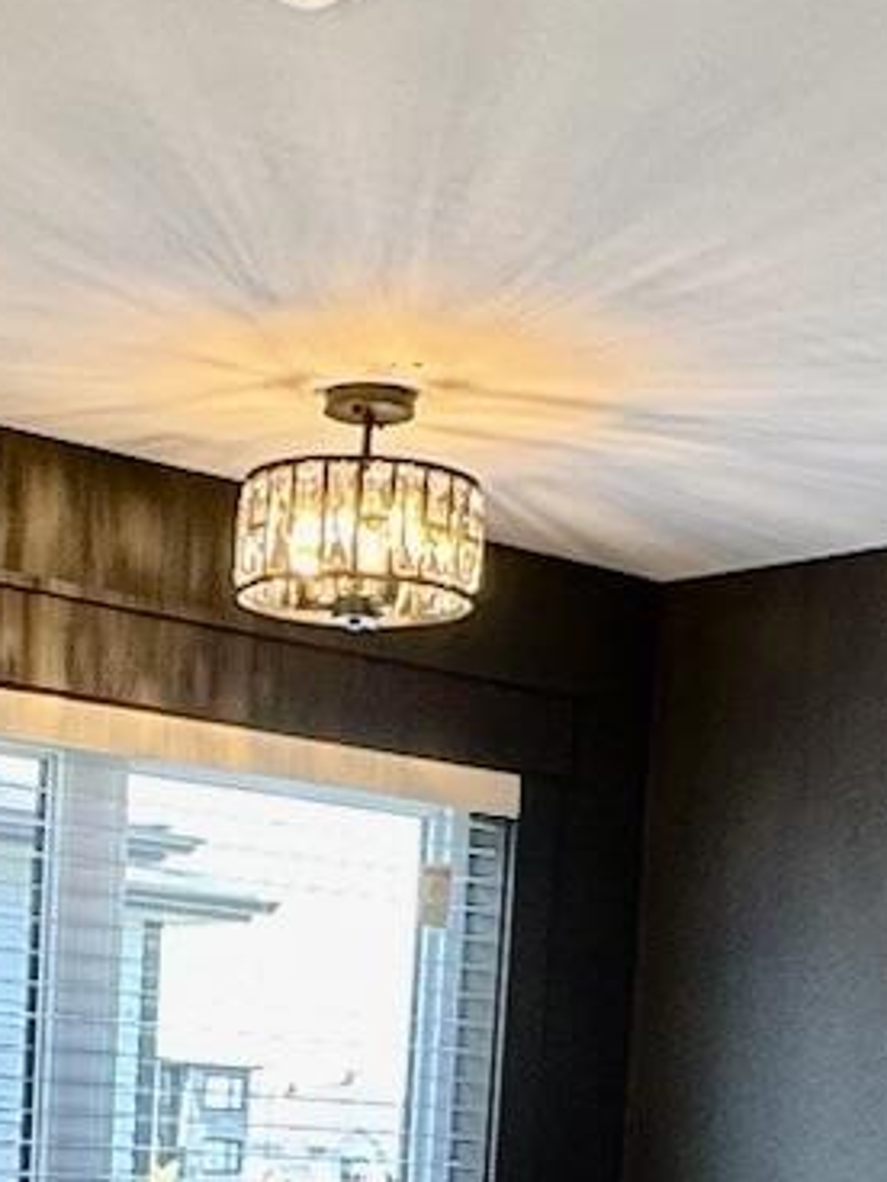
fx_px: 2665
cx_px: 109
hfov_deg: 18.6
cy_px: 1494
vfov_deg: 22.6
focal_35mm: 78
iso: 160
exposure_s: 1/120
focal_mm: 2.22
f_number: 2.2
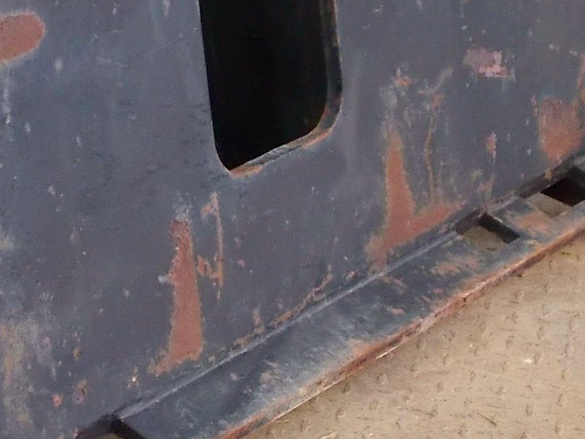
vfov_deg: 9.2
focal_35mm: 162
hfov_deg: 12.2
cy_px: 173
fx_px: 2738
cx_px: 186
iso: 200
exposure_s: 1/30
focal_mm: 10.3
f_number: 4.9
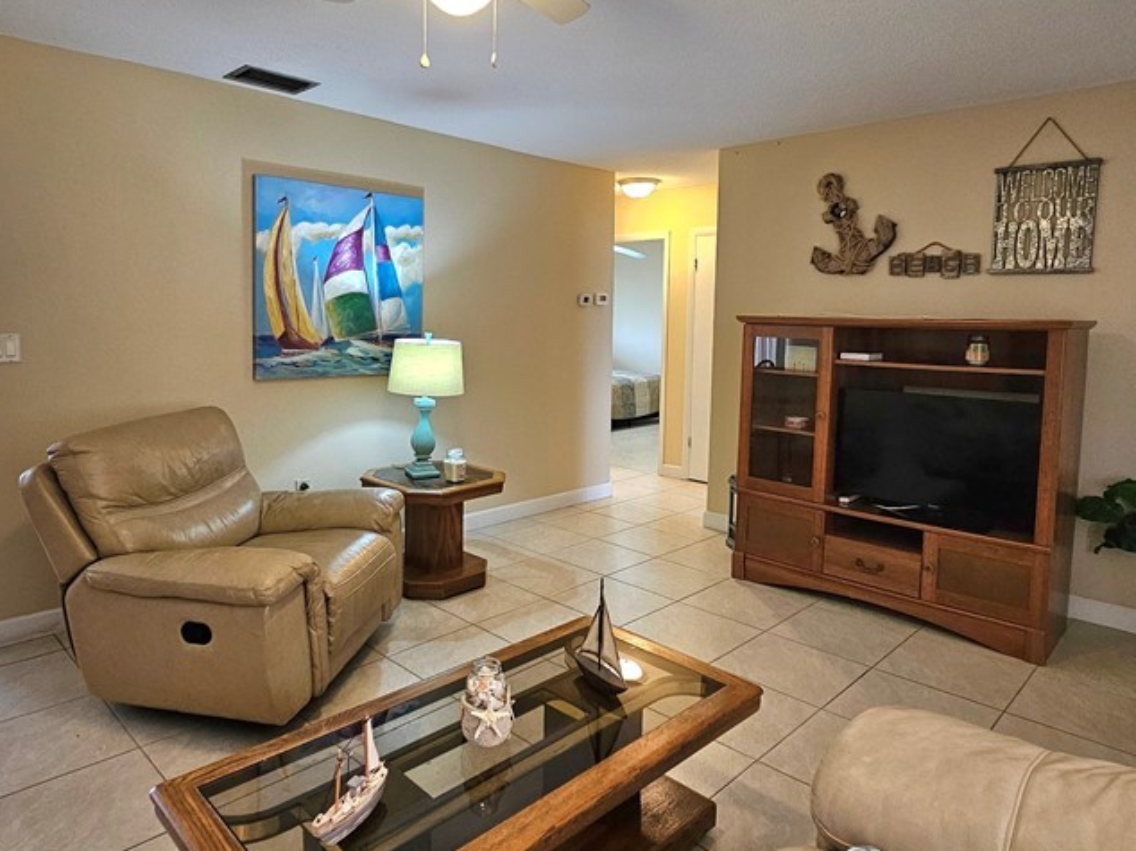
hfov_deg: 78.8
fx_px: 689
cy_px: 353
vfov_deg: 63.0
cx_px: 520
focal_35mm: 21
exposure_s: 1/60.2
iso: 250
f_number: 2.2
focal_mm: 2.2
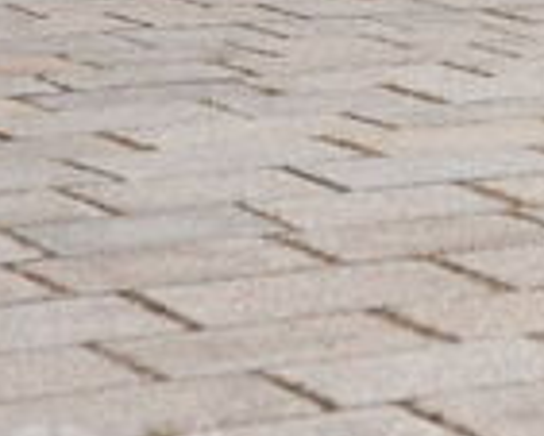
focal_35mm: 223
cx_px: 1800
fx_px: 3593
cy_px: -644
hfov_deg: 7.3
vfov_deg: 6.6
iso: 1250
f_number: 3.5
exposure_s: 1/160
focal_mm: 35
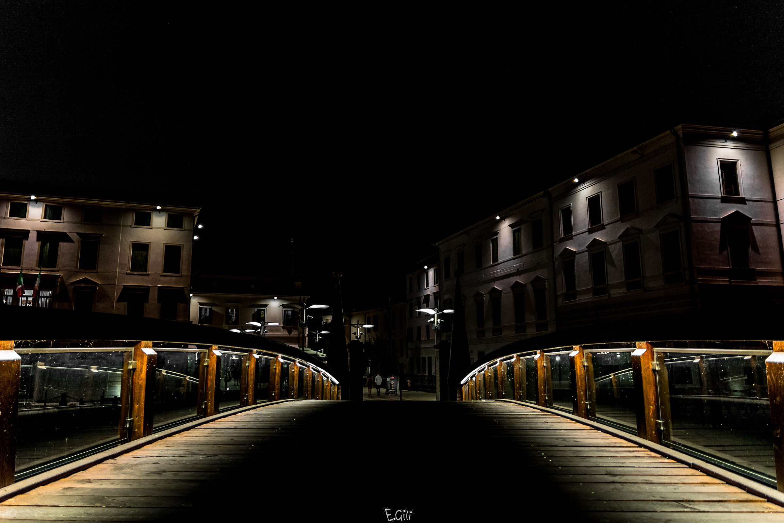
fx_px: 555
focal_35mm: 26
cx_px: 392
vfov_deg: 50.4
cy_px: 262
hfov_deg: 70.4
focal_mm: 17
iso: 800
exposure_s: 1/30
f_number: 2.8
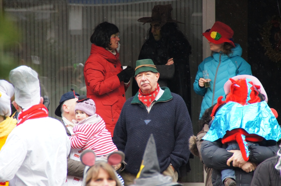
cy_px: 93
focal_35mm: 300
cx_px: 140
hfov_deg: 6.9
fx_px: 2339
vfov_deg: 4.6
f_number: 6.3
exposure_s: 1/200
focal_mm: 200
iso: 1600
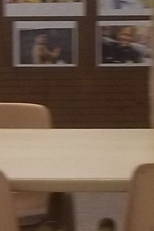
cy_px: 192
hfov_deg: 4.8
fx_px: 1811
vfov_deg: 7.3
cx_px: -54
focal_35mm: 282
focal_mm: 5.7
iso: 72
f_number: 2.9
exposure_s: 1/30
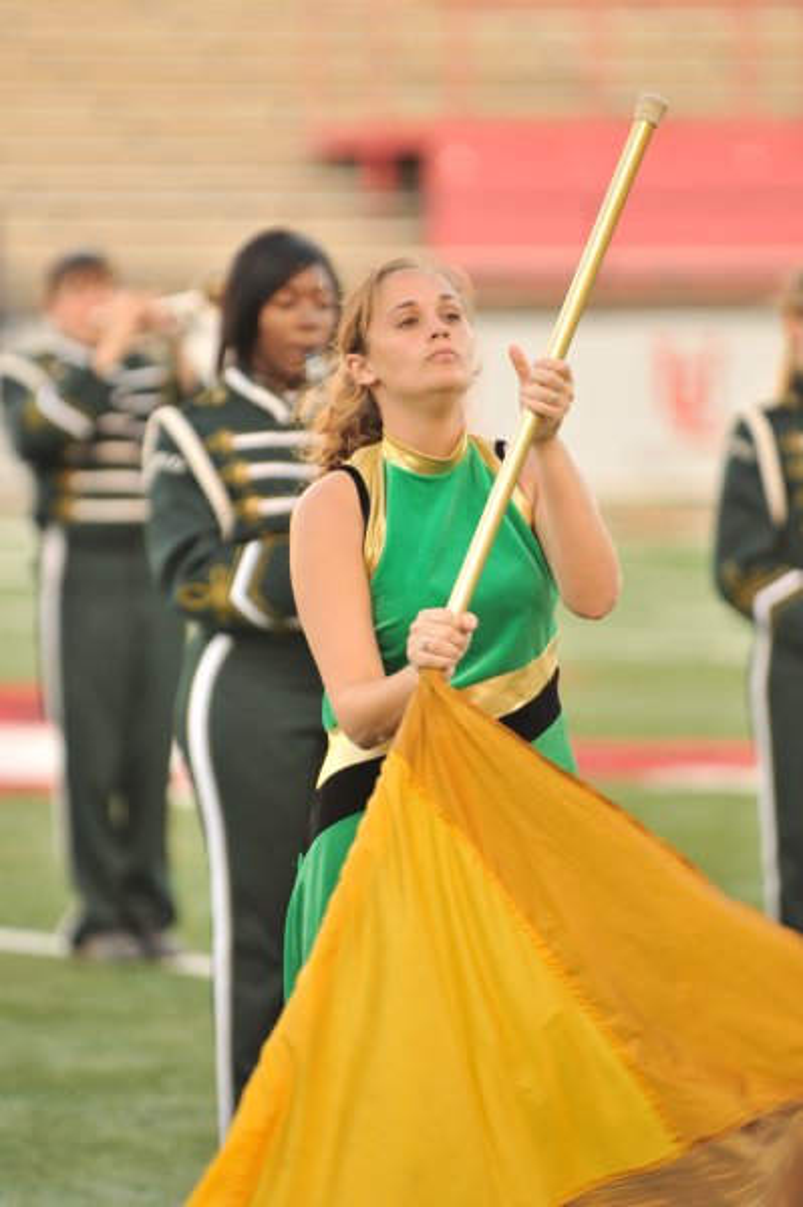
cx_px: 402
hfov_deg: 4.6
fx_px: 10054
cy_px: 604
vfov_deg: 6.9
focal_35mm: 300
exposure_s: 1/320
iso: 200
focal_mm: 200
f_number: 2.8
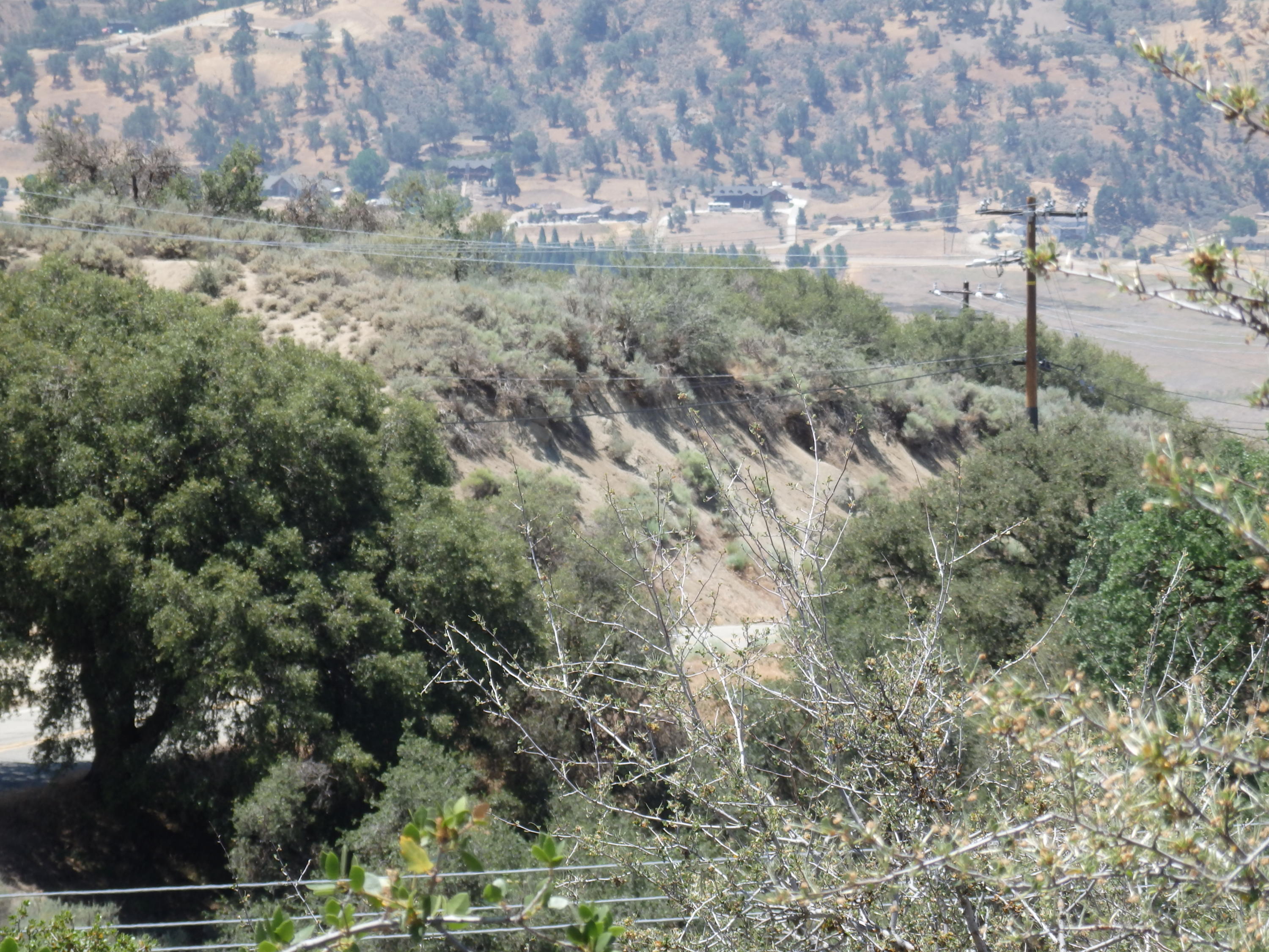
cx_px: 634
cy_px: 476
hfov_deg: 9.7
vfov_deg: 7.3
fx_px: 7479
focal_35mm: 204
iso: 100
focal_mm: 36.5
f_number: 5.9
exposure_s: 1/200
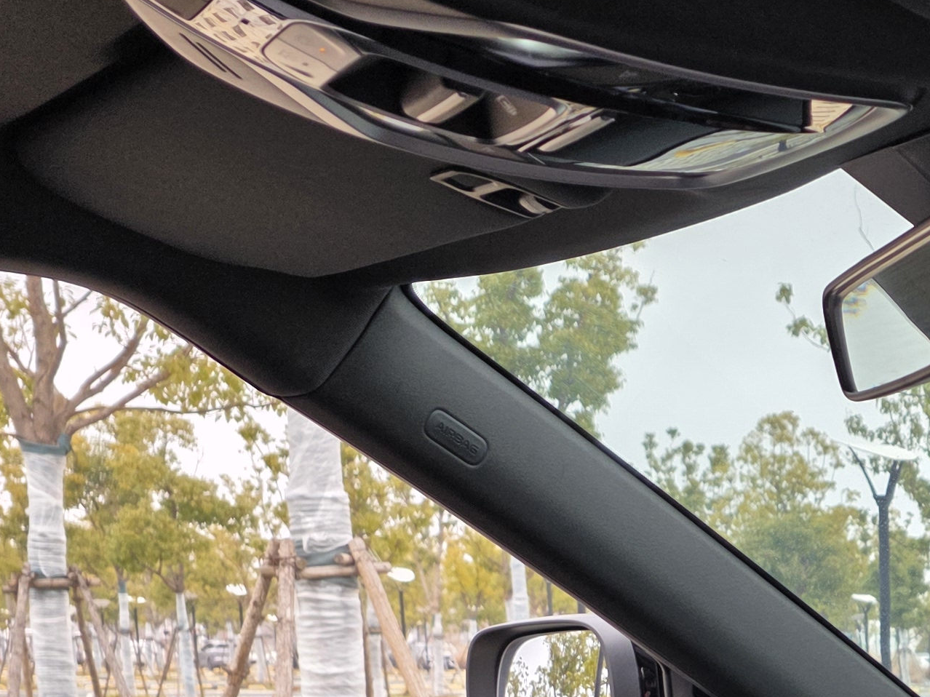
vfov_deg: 18.6
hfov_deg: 24.2
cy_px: 976
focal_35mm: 72
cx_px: 1151
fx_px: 1934
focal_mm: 6.25
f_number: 1.7
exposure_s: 1/180
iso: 40
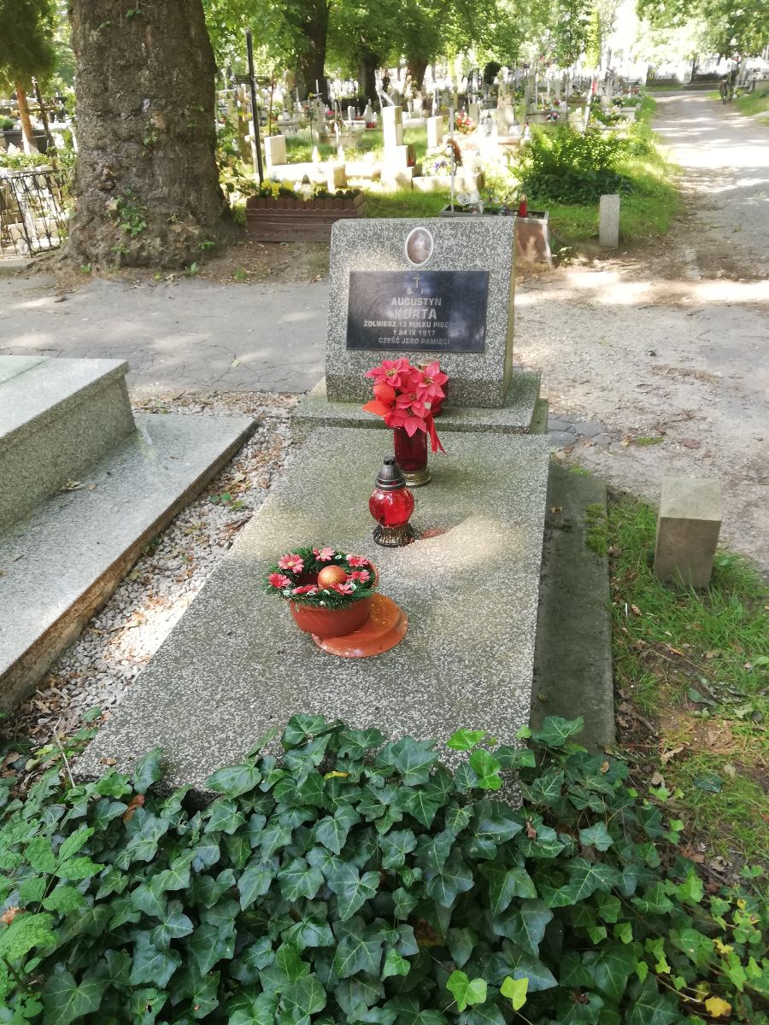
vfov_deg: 67.3
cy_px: 512
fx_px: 770
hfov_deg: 53.1
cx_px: 384
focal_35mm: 26
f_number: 2.2
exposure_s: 1/50
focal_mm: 3.81
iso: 50
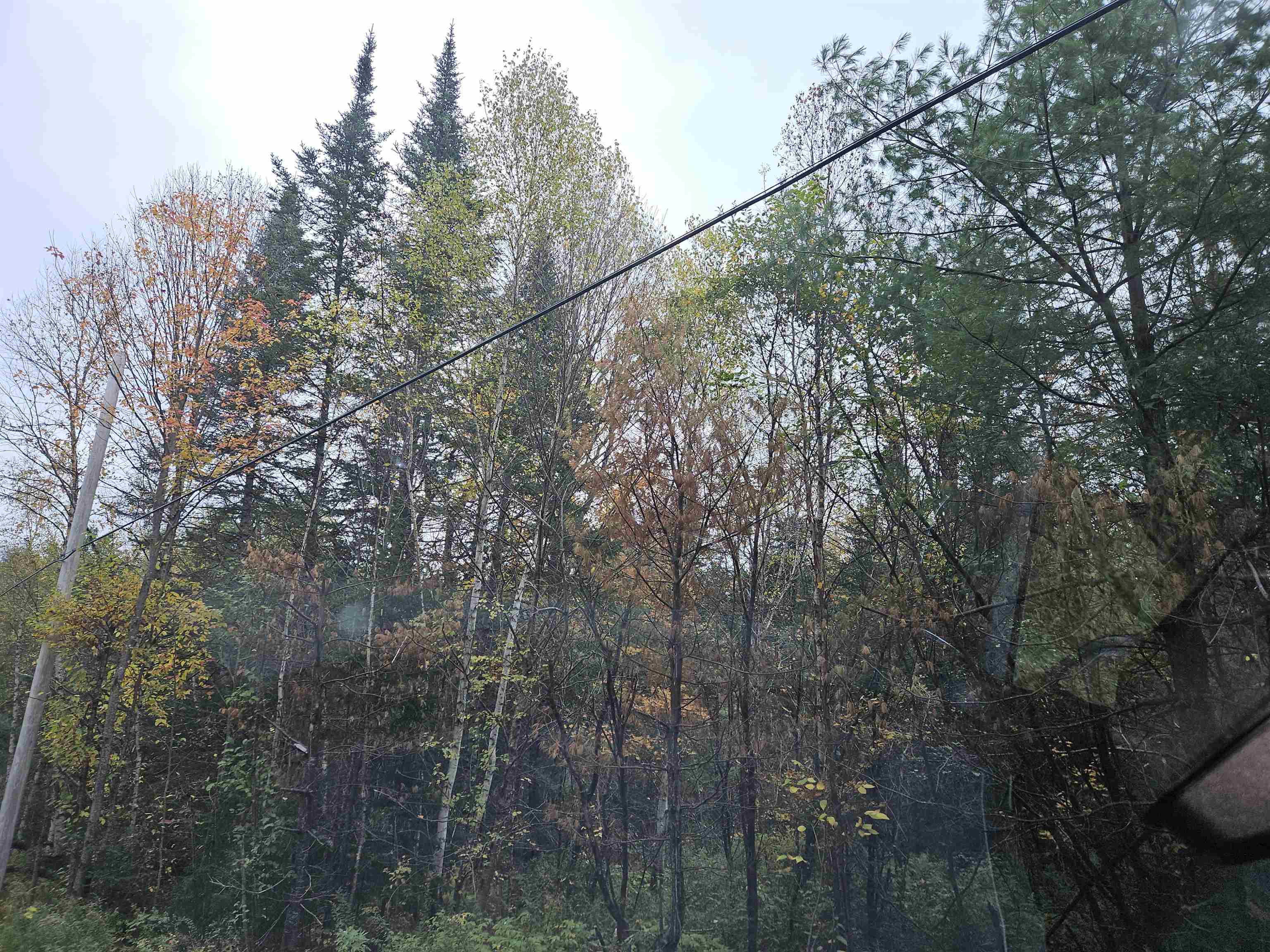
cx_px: 635
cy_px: 476
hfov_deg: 73.9
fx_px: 844
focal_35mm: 23
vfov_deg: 58.9
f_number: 1.8
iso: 25
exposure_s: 1/206
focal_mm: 5.4
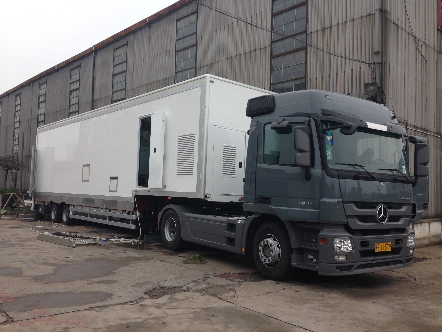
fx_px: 421
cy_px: 166
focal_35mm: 33
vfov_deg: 42.9
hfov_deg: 55.4
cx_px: 221
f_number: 2.4
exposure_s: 1/369
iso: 50
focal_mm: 4.12
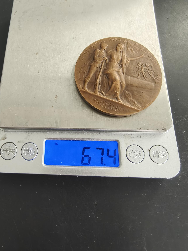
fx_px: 174
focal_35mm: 24
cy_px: 131
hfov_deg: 56.8
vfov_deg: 71.6
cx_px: 96
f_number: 2
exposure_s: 1/50
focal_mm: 2.32
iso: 200
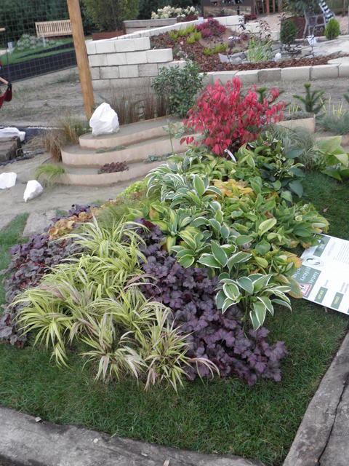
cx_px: 174
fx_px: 591
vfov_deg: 42.9
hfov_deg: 32.9
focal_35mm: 44
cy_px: 233
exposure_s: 1/40
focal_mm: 7.87
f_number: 3.3
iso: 125
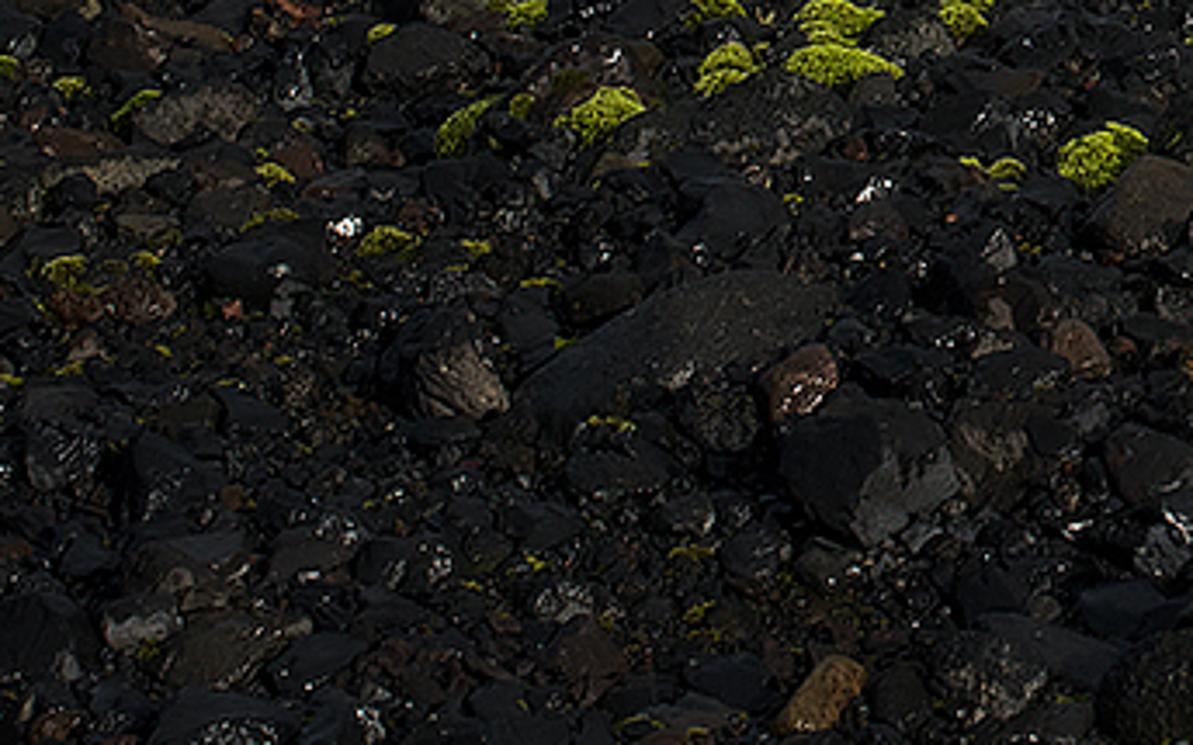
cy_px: -887
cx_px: 2126
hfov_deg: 10.0
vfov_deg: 6.4
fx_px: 6470
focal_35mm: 199
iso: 64
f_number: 11
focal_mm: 35
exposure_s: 1/125
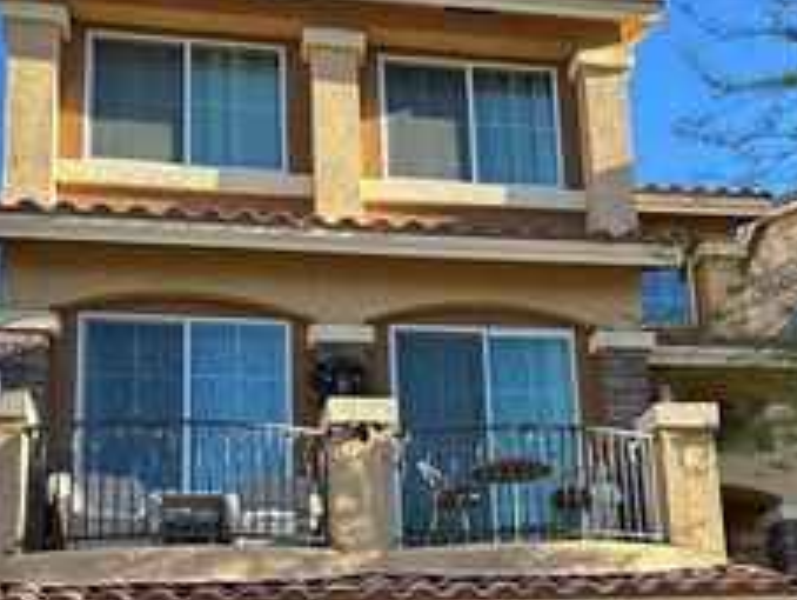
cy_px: 478
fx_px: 1222
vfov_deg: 27.1
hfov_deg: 36.0
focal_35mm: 53
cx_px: 480
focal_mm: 6.86
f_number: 1.78
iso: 80
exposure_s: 1/864
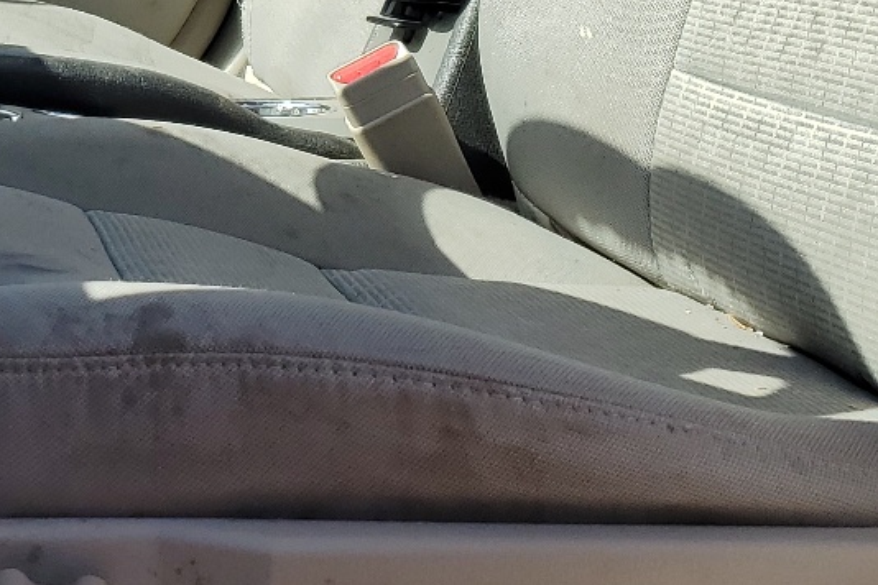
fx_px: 1975
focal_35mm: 81
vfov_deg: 16.1
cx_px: 53
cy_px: -131
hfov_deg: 24.2
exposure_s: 1/1250
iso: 50
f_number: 1.5
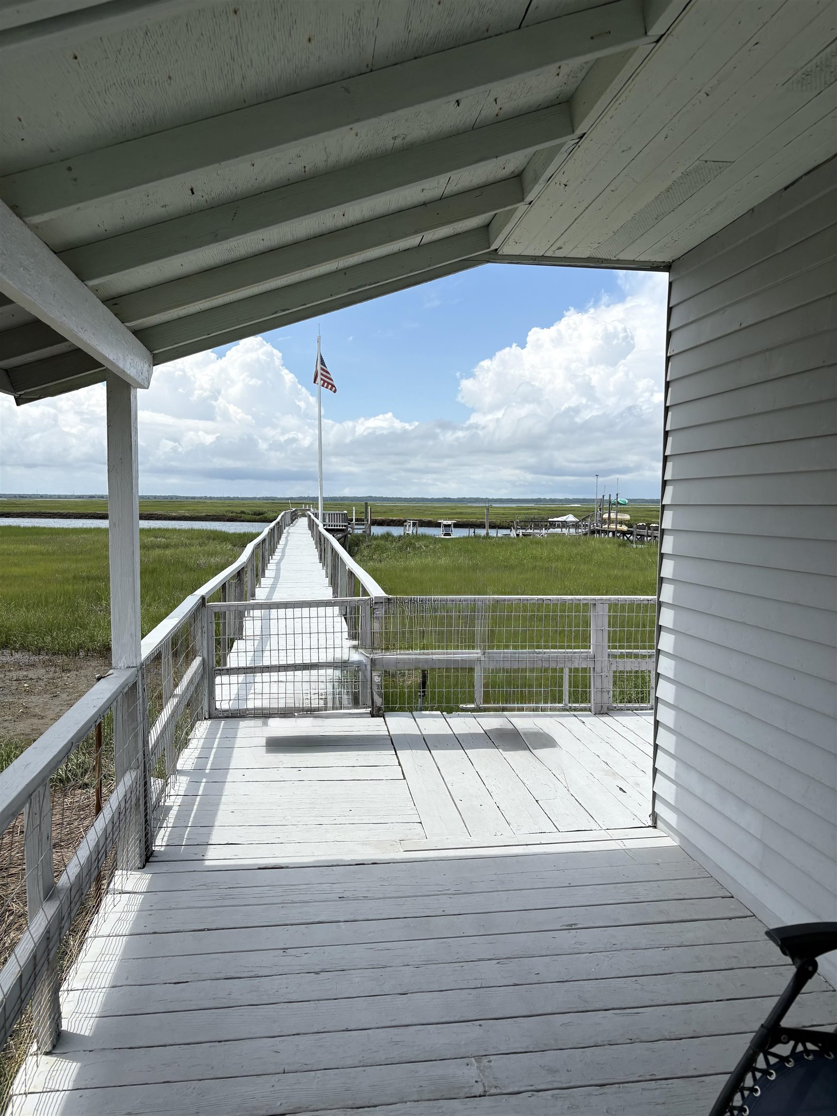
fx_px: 838
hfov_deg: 53.1
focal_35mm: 26
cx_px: 418
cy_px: 558
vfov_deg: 67.3
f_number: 1.6
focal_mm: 5.96
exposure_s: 1/5348
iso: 50
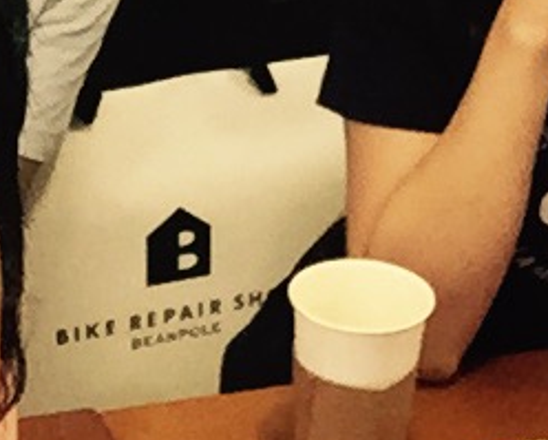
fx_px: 2533
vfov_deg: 9.9
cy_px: 111
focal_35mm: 156
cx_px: 426
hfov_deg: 12.3
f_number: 2.2
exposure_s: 1/30
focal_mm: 2.65
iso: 200
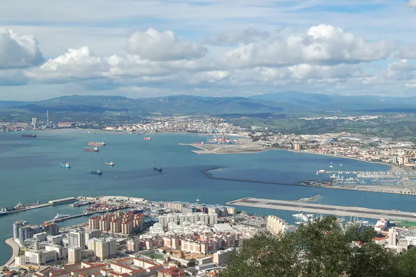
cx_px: 267
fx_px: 589
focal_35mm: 51
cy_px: 137
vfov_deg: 26.4
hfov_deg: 38.6
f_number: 11
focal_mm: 26
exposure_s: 1/400
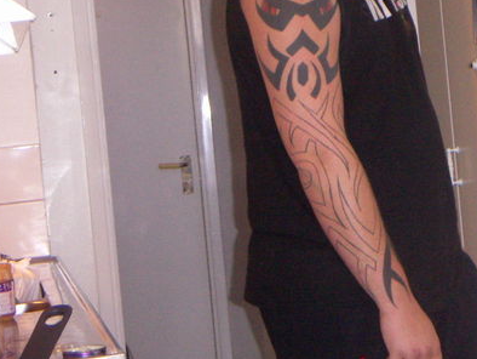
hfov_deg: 15.7
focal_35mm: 125
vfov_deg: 11.8
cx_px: 333
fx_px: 1724
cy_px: 80
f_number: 3.5
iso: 200
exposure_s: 1/60
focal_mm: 10.1
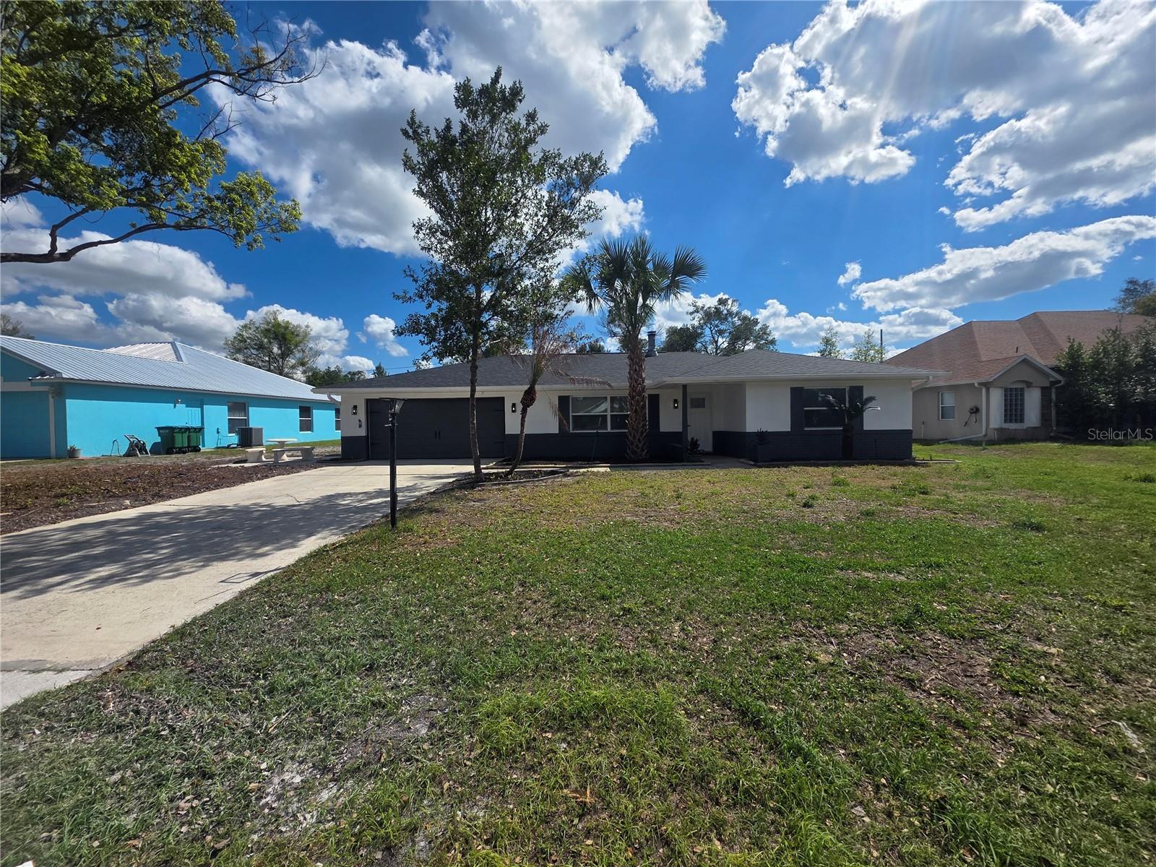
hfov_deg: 106.2
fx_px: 434
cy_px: 434
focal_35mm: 13
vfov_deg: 89.9
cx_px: 578
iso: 40
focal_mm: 2.2
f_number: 1.9
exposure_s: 1/3598
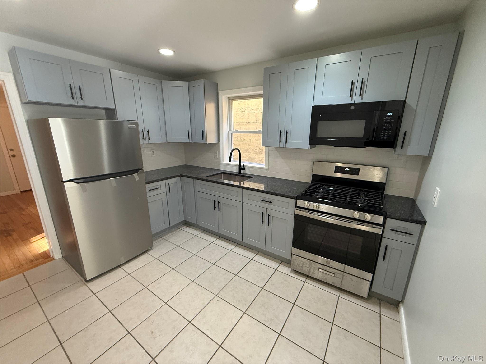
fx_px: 197
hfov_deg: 102.1
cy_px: 182
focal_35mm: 14
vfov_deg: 85.7
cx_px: 243
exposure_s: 1/60
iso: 400
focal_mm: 2.22
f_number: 2.2
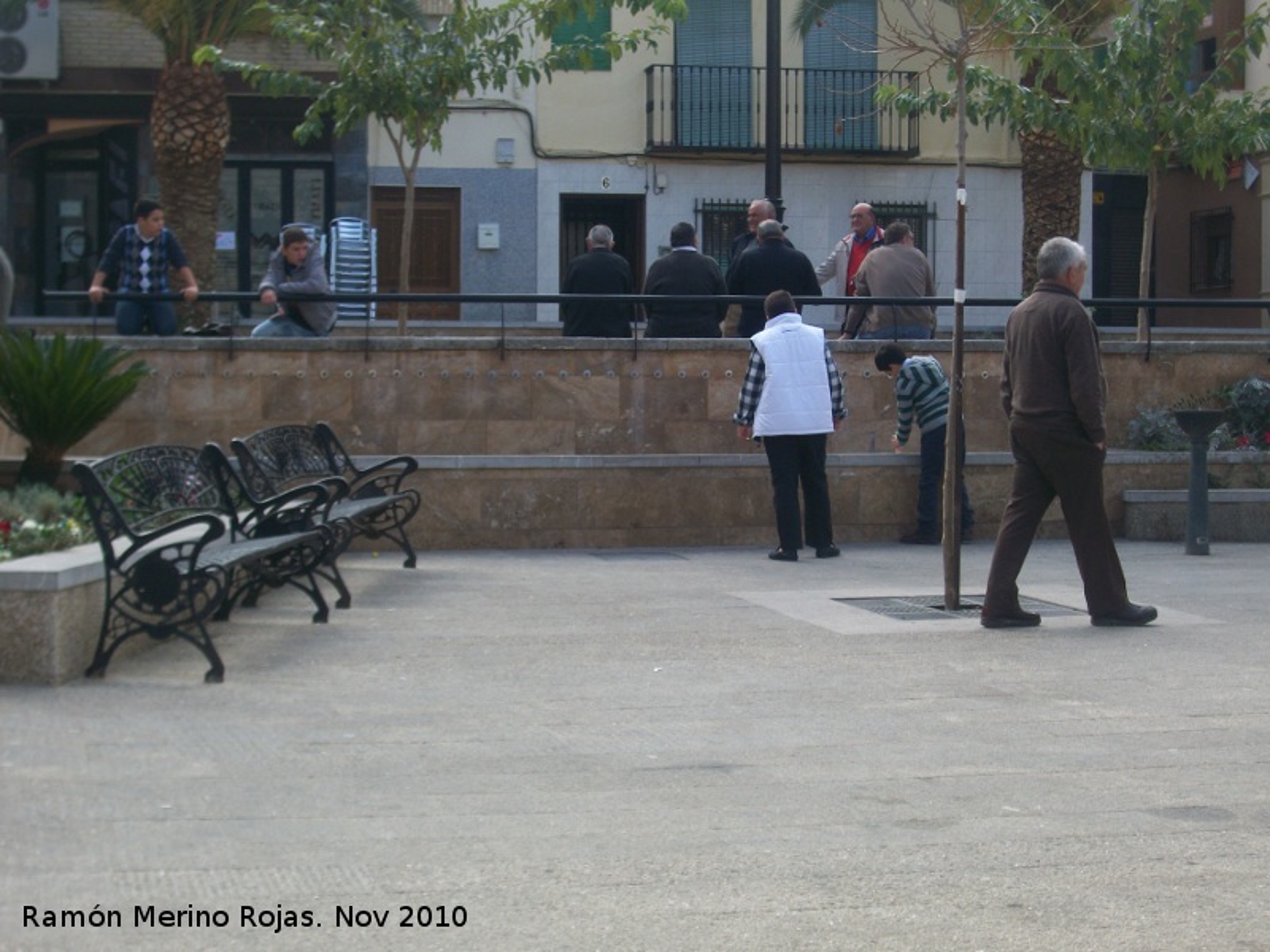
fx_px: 2495
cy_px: 476
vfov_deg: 21.6
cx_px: 635
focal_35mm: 68
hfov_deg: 28.6
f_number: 4.5
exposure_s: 1/200
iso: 80
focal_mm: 12.1
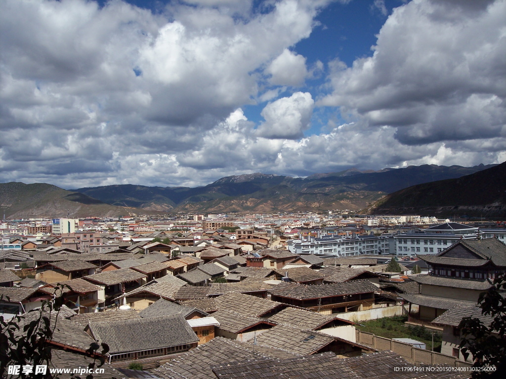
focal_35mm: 39
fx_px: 570
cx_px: 253
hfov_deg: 47.9
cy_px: 190
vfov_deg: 36.8
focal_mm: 8
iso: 100
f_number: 5.6
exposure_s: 1/750
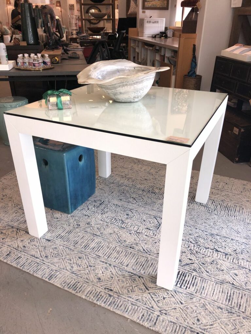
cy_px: 167
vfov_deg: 63.4
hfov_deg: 49.7
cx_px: 126
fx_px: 271
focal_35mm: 28
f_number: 1.8
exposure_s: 1/120
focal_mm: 3.99
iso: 25
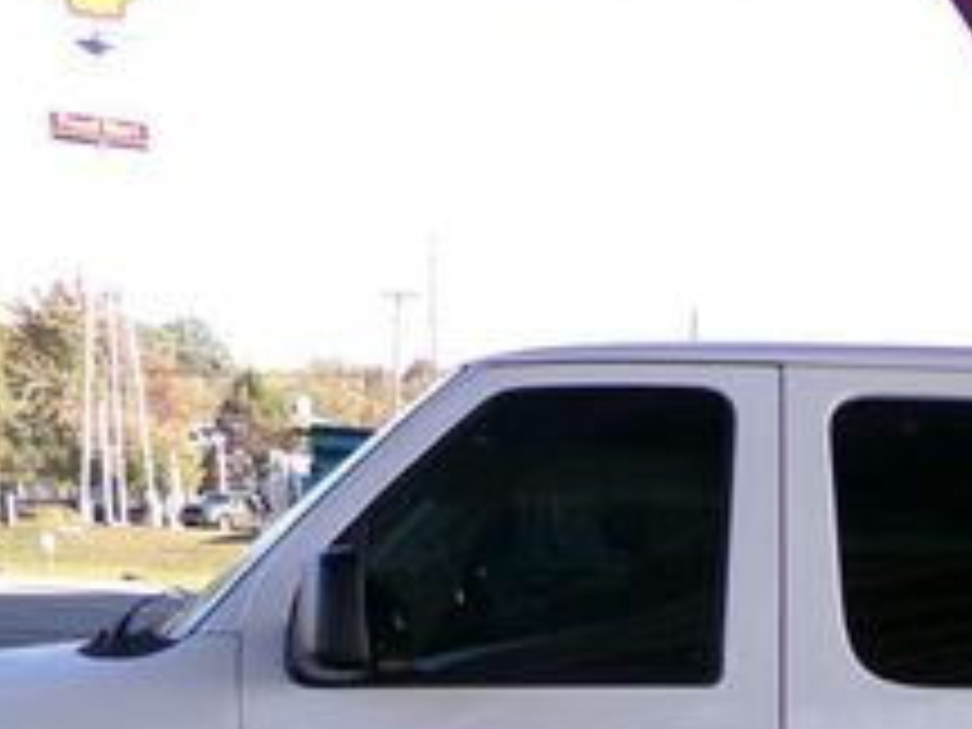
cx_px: 990
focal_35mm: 71
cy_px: 1048
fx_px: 1994
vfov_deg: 18.6
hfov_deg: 25.9
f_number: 3.7
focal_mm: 4.3
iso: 100
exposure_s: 1/210
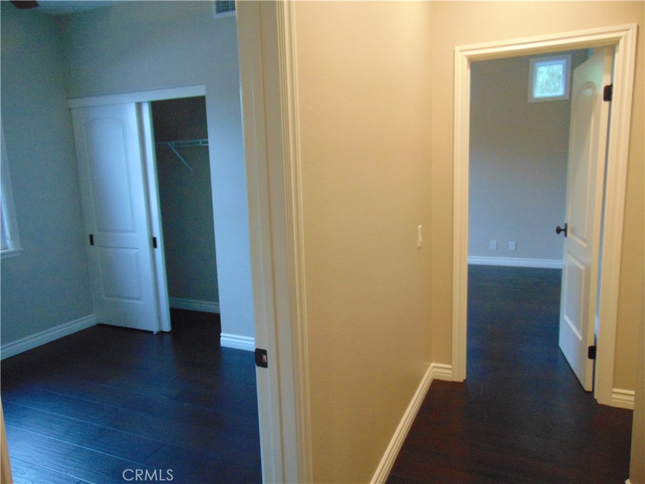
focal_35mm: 25
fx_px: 466
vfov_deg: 54.9
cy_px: 242
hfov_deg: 69.4
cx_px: 322
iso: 500
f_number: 3
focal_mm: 4.5
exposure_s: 1/40
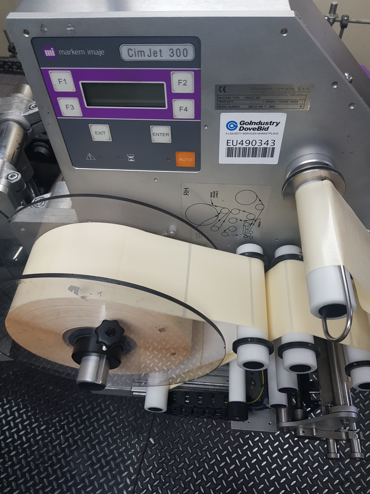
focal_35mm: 26
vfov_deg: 67.3
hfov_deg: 53.1
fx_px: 371
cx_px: 185
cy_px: 247
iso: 64
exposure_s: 1/50
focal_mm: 4.3
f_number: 1.7
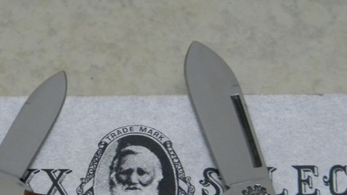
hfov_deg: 9.1
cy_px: 193
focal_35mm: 236
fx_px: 2172
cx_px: 133
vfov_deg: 5.1
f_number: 4.7
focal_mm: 19
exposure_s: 1/36.8
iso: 400
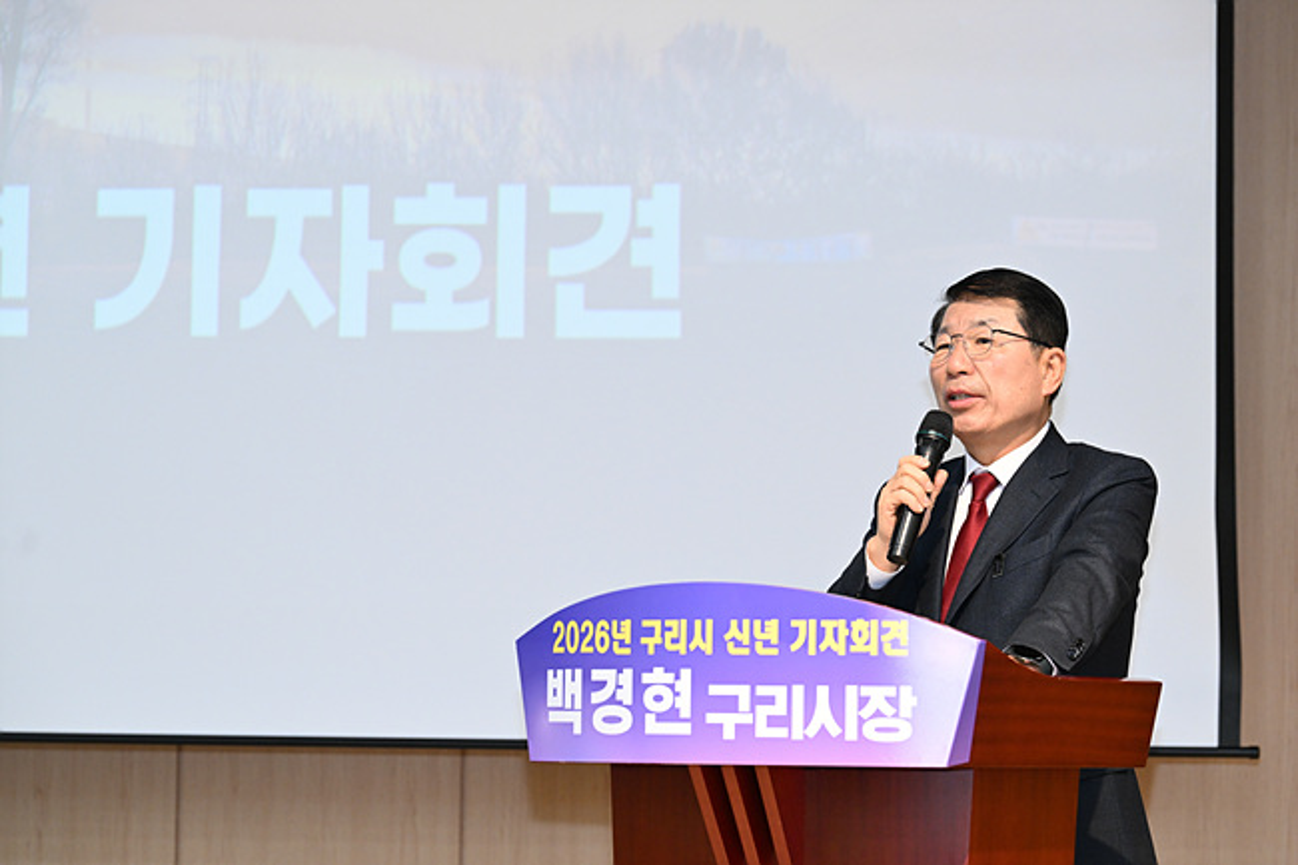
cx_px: 649
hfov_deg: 14.2
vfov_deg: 9.5
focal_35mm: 145
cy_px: 432
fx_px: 5226
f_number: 5.6
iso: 3200
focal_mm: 145
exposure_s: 1/125
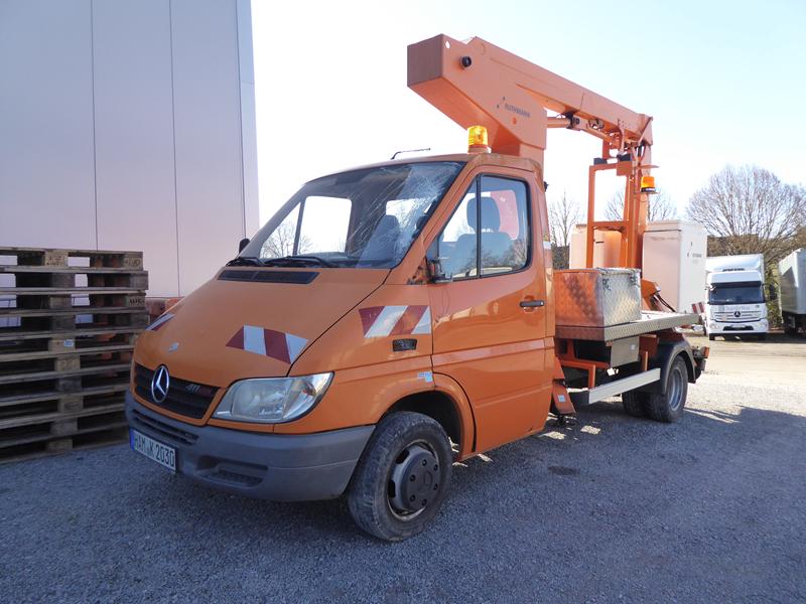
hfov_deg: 71.6
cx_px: 403
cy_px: 302
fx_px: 559
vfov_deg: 56.8
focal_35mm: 24
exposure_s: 1/320
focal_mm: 4.3
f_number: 3.3
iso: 160
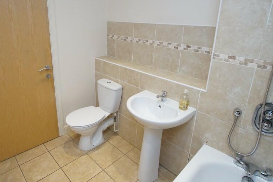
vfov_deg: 55.8
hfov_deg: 76.5
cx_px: 119
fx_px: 172
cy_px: 88
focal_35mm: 23
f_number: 4
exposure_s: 1/160
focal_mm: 11
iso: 1250
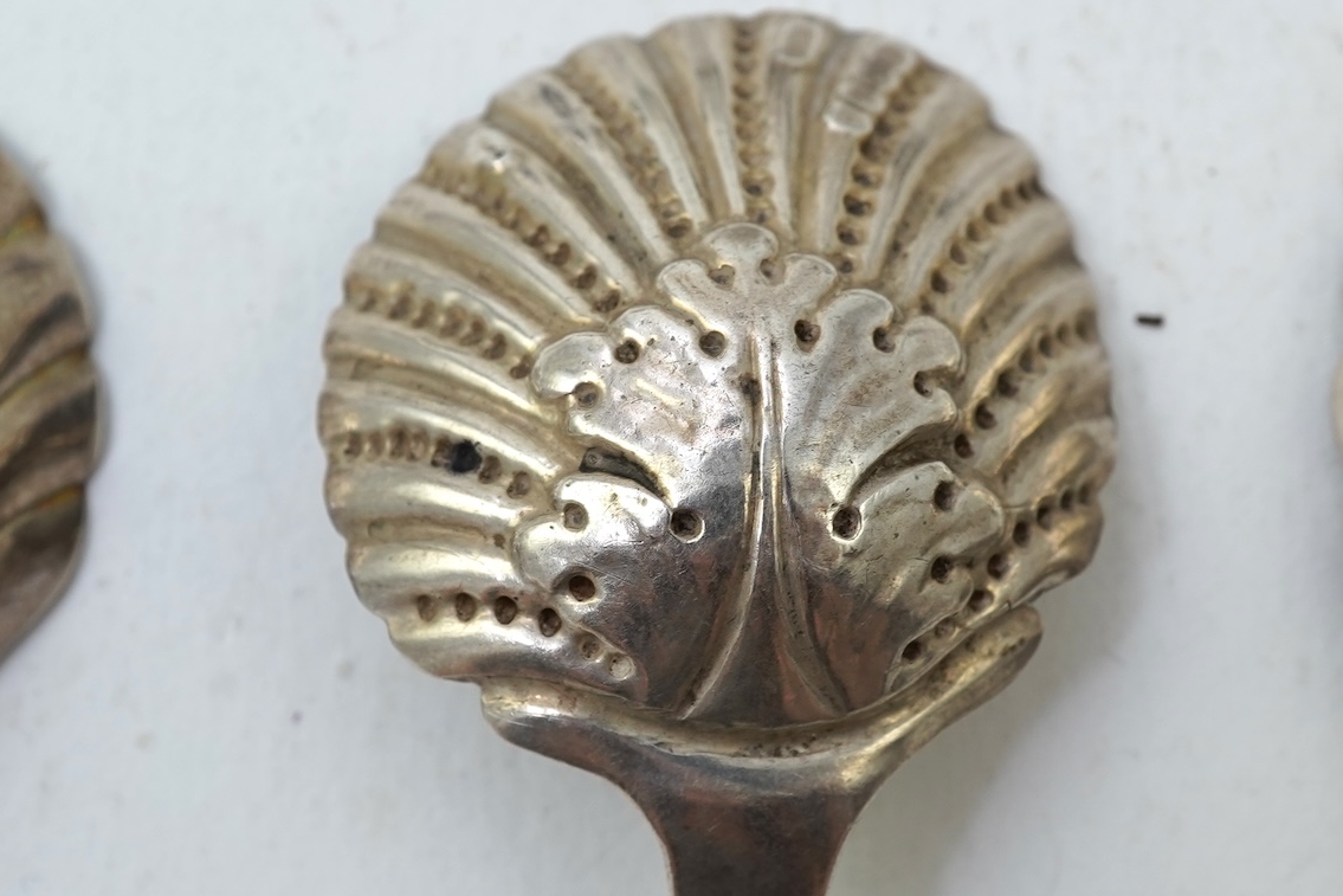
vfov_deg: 17.5
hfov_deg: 26.0
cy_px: 401
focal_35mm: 78
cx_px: 734
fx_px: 2910
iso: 320
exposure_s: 1/50
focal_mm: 30
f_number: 13
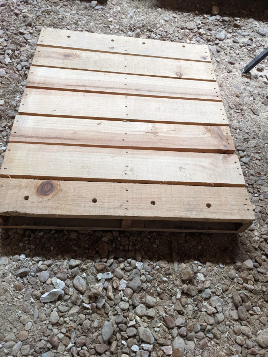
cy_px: 178
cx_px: 134
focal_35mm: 27
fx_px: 279
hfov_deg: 51.4
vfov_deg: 65.3
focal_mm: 4.38
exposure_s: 1/24
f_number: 1.73
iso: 199
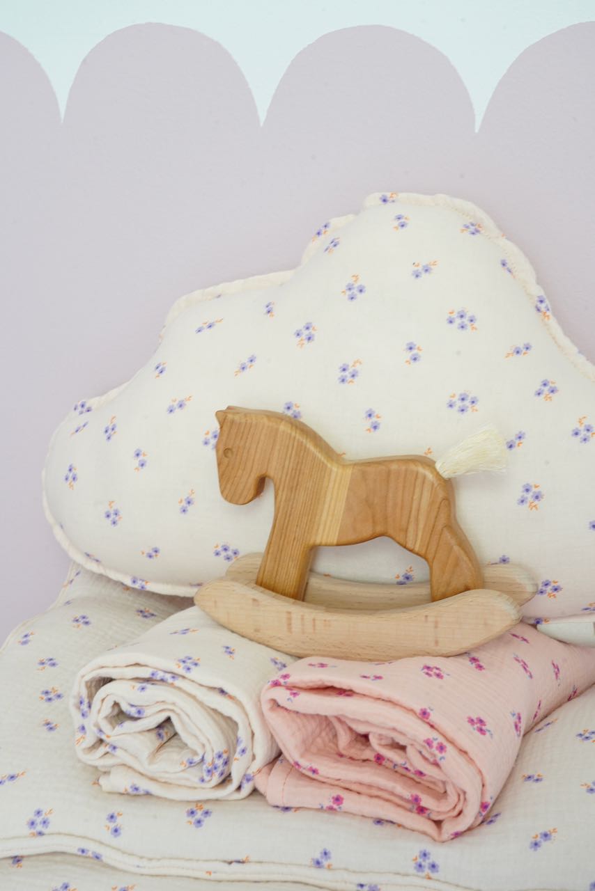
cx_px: 298
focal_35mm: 56
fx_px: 1387
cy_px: 446
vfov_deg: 35.6
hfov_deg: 24.2
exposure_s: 1/4
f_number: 16
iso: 1000
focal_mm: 56
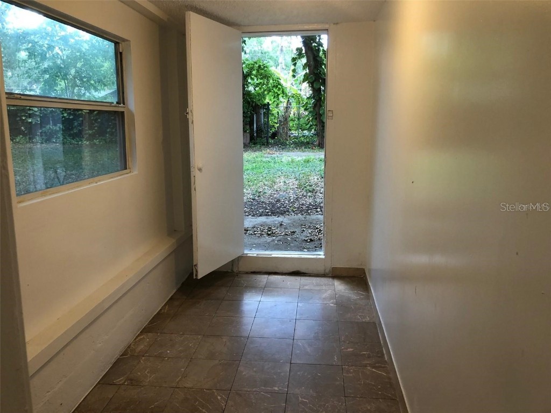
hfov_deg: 63.4
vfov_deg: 49.7
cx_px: 276
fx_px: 446
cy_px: 206
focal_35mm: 28
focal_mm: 3.99
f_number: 1.8
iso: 25
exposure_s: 1/30
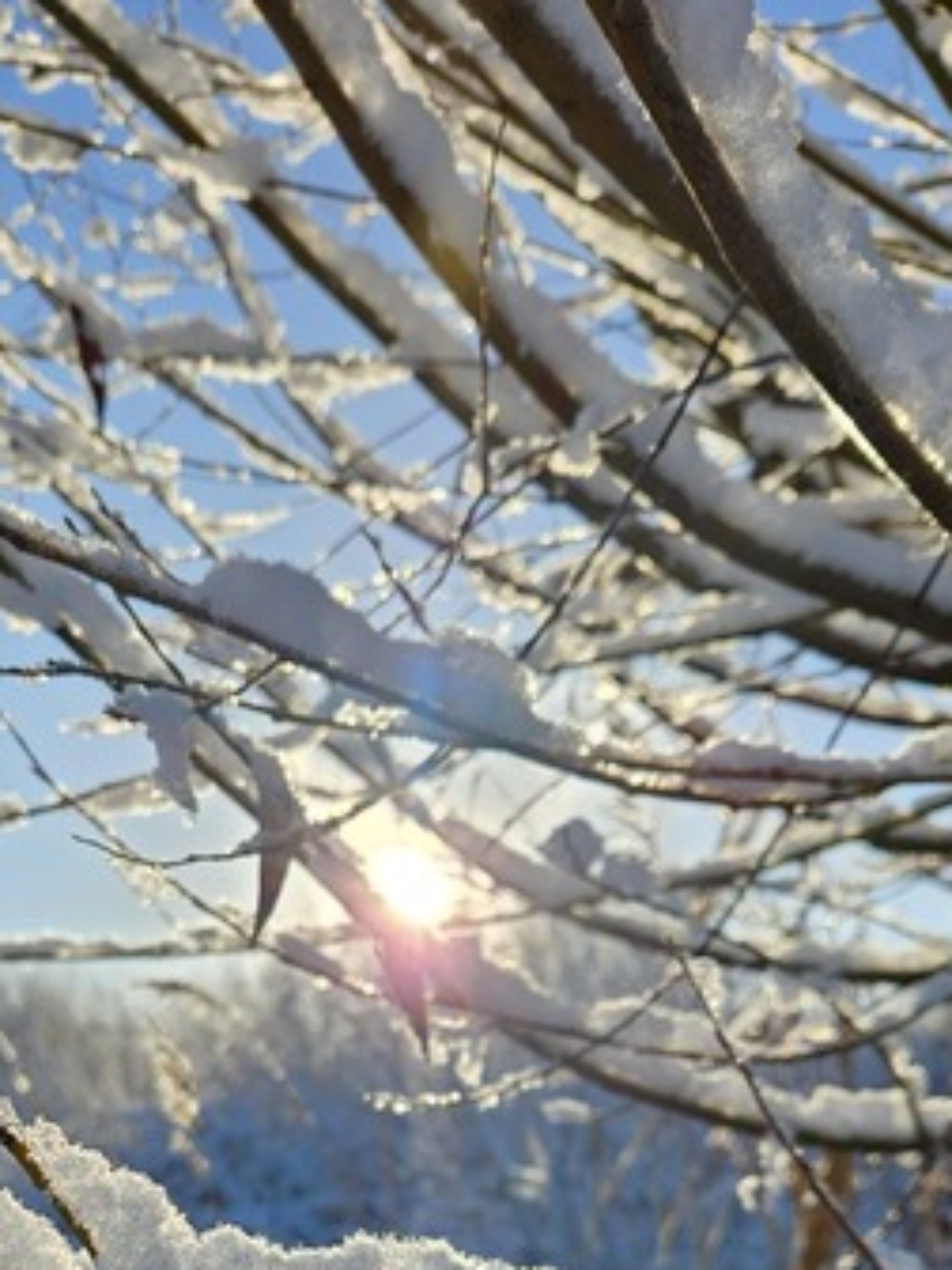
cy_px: 1132
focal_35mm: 42
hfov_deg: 34.2
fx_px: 1540
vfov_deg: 41.4
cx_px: 382
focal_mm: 5.4
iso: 25
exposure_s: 1/2327
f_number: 1.8
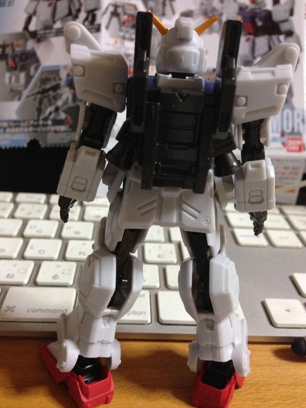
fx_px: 389
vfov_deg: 55.4
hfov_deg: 42.9
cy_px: 204
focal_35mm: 33
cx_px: 153
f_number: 2.4
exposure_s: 1/20
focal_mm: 4.12
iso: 320
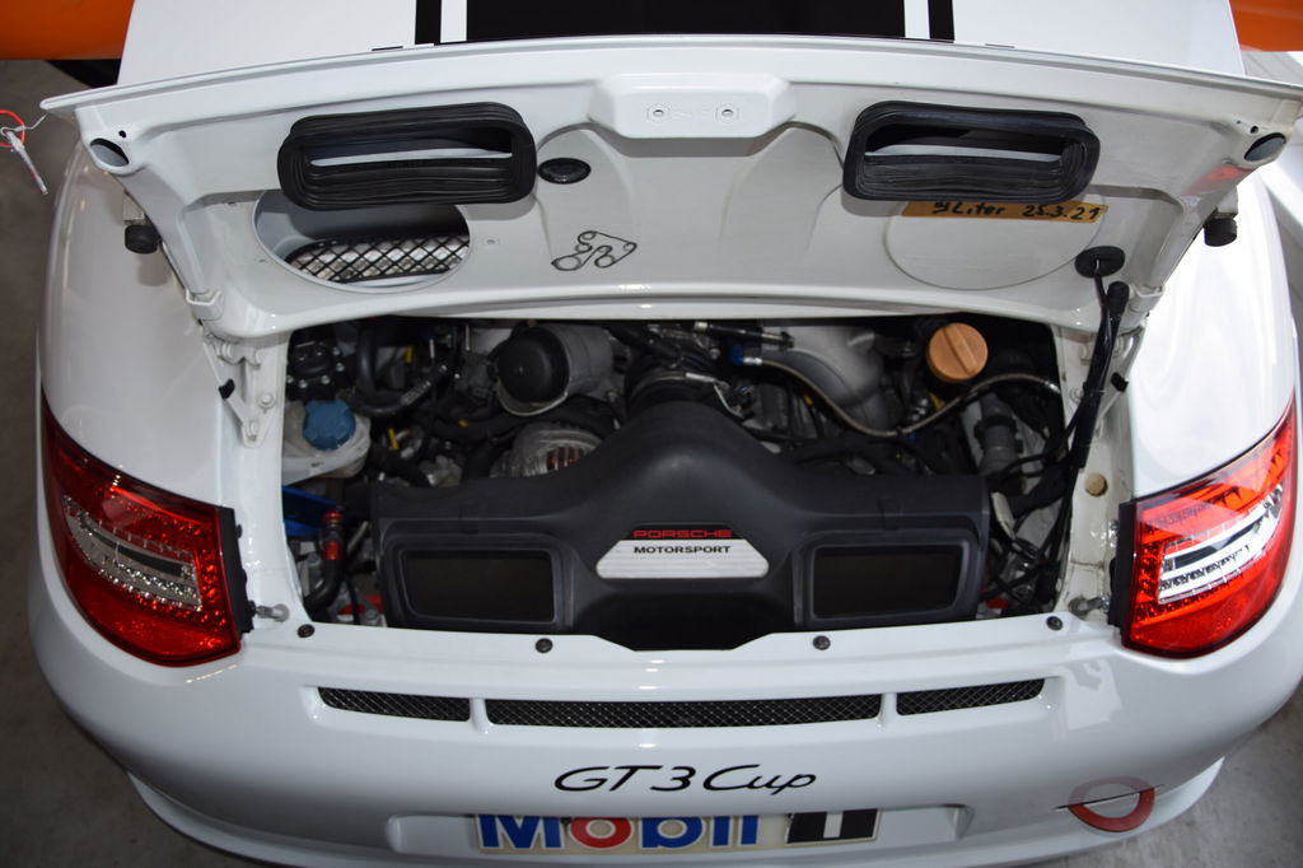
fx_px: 5698
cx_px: 652
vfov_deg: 8.7
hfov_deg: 13.0
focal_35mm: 158
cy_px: 434
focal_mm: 105
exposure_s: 1/125
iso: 180
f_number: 5.6
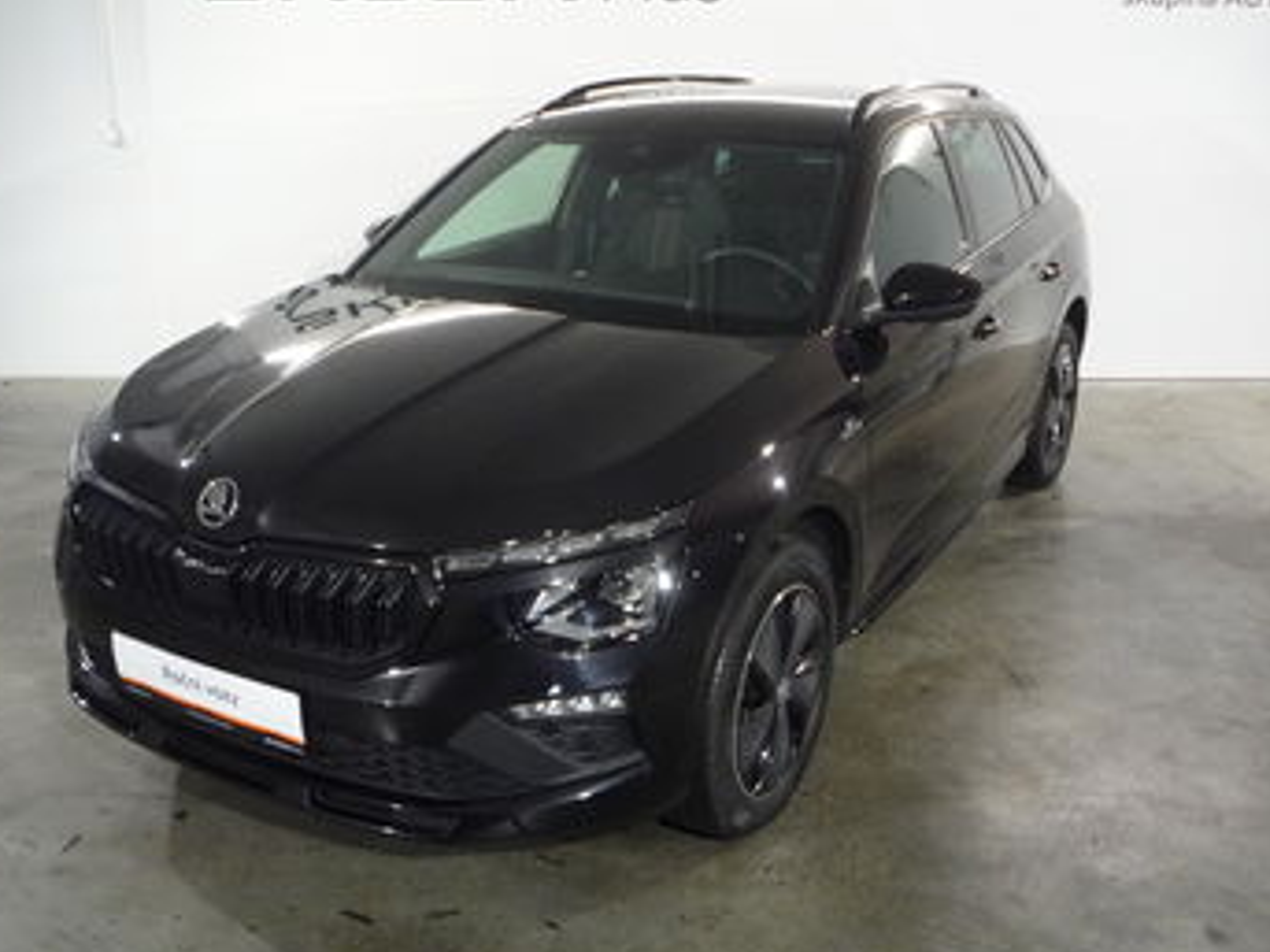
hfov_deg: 52.6
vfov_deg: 40.6
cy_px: 433
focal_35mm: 35
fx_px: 1284
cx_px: 626
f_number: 3.3
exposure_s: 1/30
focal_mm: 5.2
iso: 320
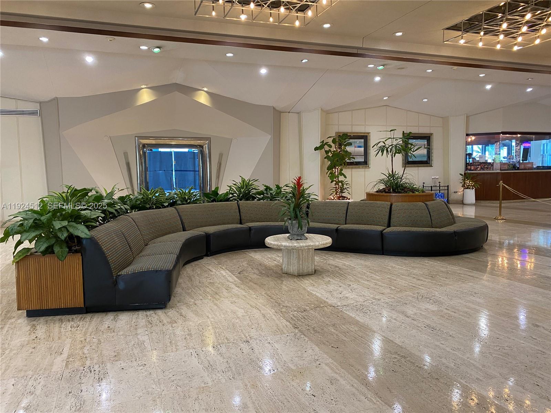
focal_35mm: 26
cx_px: 276
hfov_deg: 67.3
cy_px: 206
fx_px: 414
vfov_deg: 53.1
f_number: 1.8
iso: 200
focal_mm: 4.25
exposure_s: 1/60
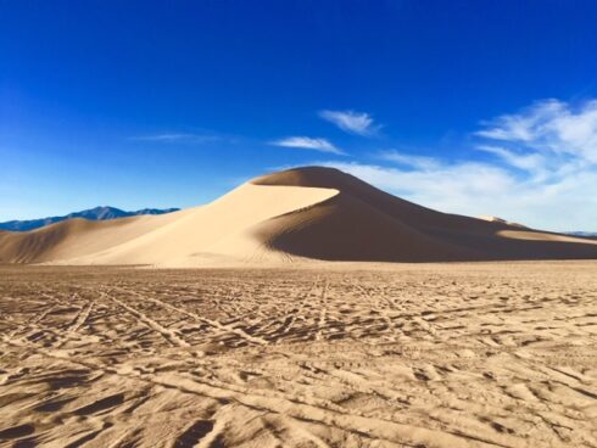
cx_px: 298
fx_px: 500
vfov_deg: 48.3
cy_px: 224
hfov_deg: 61.6
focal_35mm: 29
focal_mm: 4.15
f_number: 2.2
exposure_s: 1/1603
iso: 25
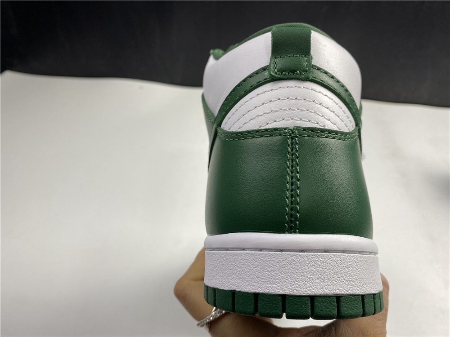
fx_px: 338
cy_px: 168
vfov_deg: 53.1
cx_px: 225
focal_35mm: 26
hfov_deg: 67.3
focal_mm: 4.25
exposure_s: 1/100
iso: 50
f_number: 1.8
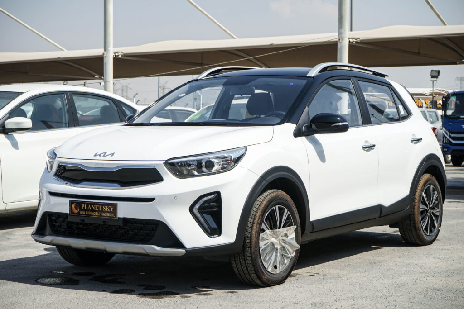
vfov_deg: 19.5
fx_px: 902
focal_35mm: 70
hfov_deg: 28.8
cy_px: 154
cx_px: 232
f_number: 11
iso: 400
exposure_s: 1/640
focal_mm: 70
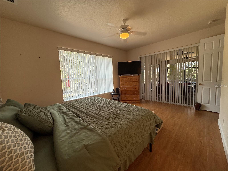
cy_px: 86
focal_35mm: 14
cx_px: 114
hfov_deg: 102.1
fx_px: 92
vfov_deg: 85.7
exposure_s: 1/126
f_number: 2.2
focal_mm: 2.22
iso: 50
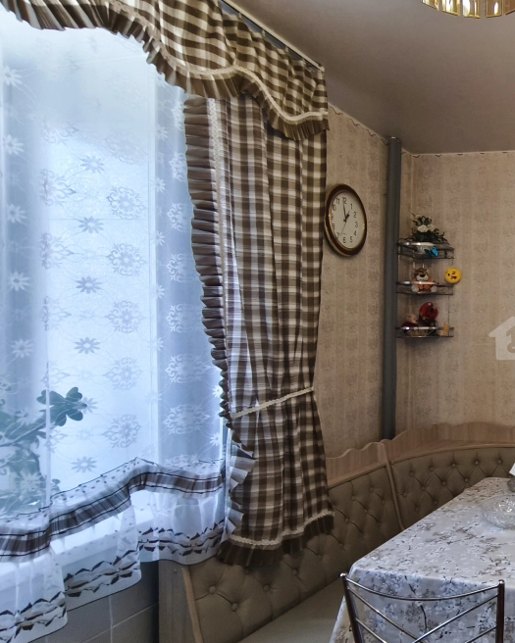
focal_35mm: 28
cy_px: 334
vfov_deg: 62.2
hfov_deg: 39.1
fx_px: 533
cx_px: 603
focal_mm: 1.91
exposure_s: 1/33.3
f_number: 2.2
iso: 500
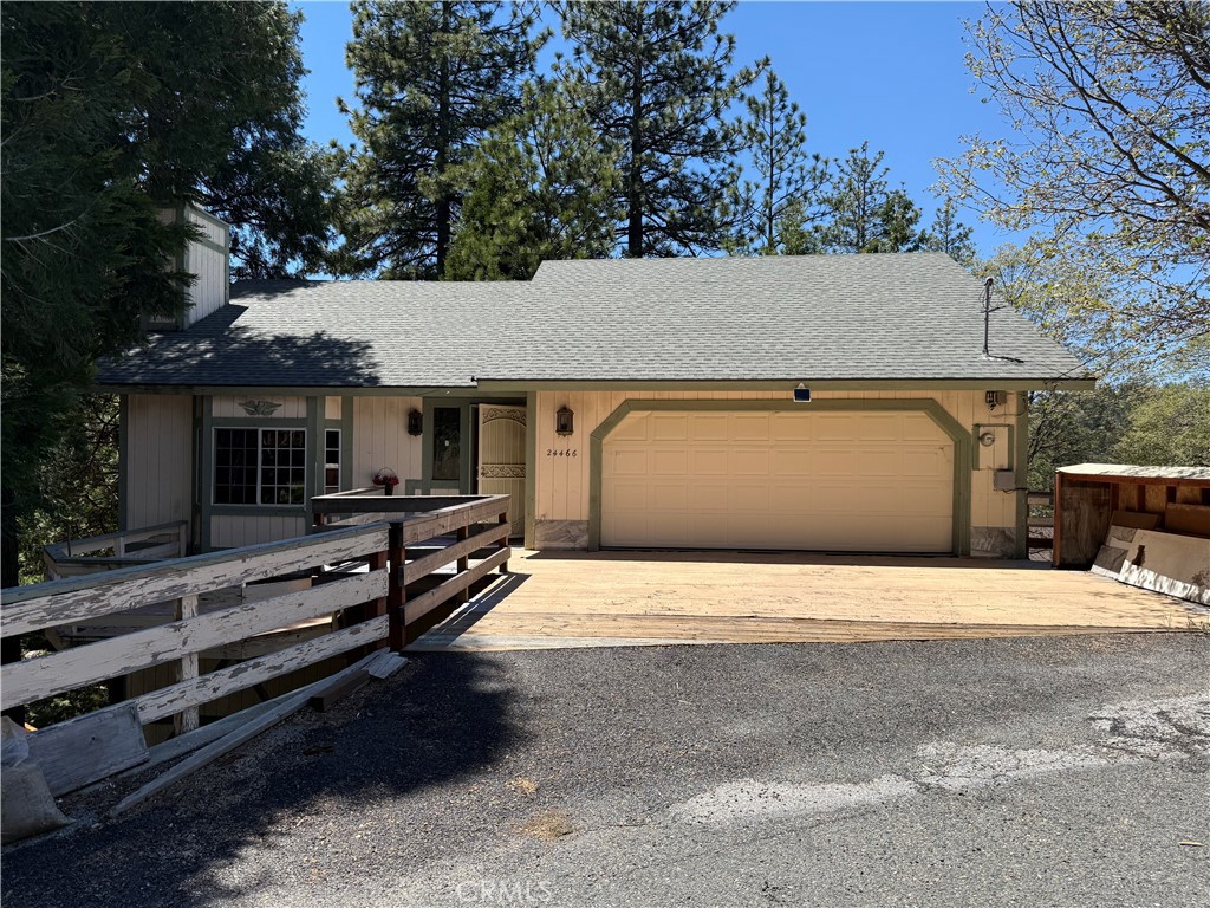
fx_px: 839
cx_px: 605
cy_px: 454
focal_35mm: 24
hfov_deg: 71.6
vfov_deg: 56.8
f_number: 1.78
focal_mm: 6.76
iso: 80
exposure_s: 1/3279
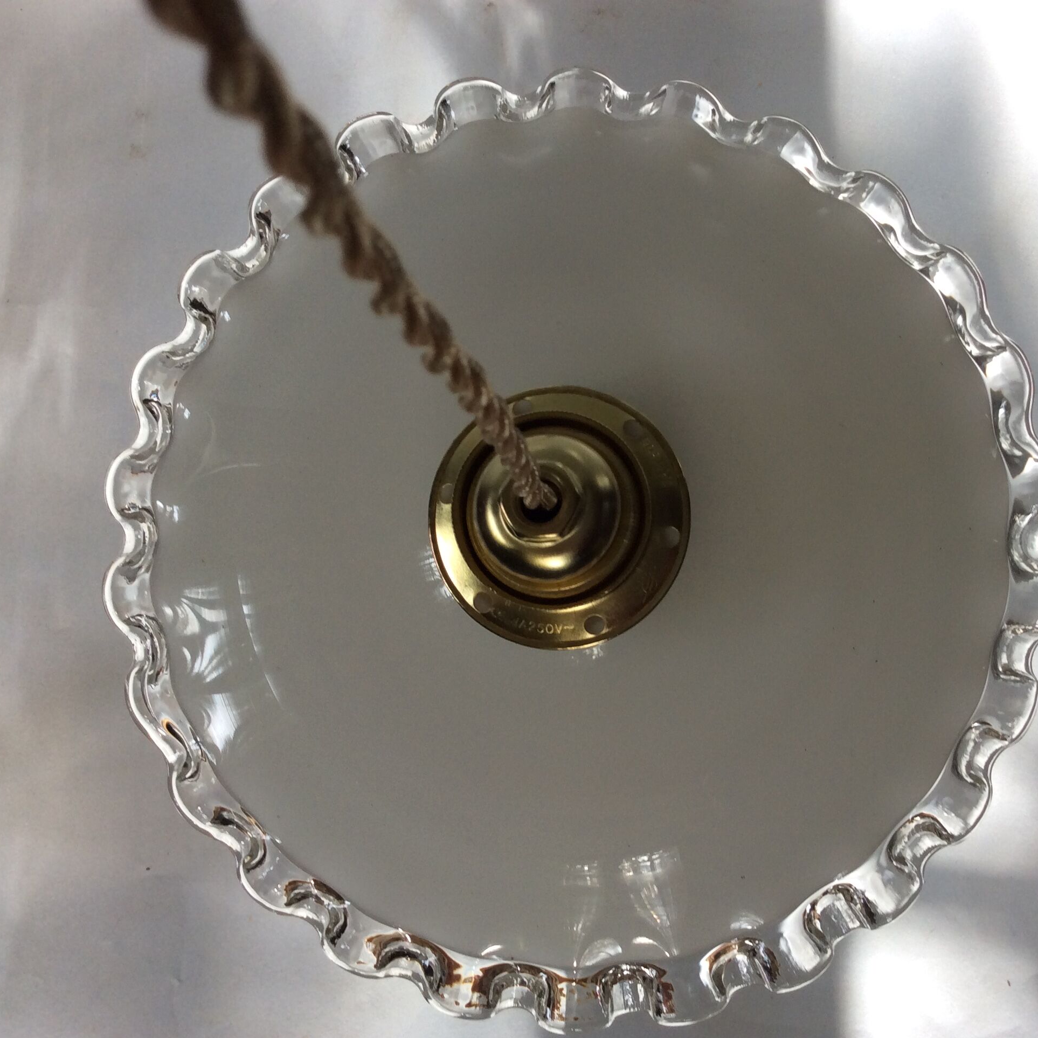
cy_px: 521
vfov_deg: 43.9
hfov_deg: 43.7
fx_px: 1289
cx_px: 609
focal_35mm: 38
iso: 40
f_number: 2.4
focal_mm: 3.3
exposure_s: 1/100
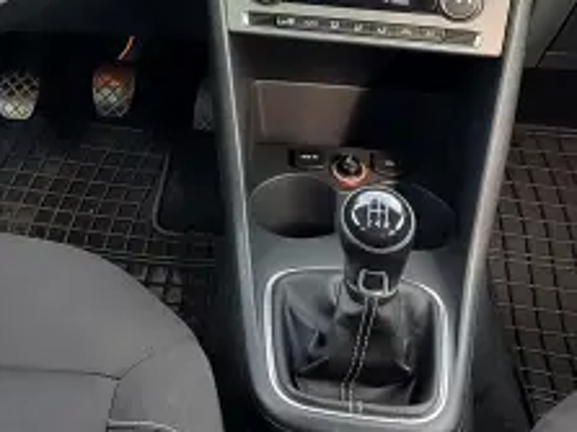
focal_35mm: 66
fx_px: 1100
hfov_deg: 28.5
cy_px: -67
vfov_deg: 20.9
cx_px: 80
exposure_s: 1/128
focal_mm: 5.56
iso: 100
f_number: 1.8
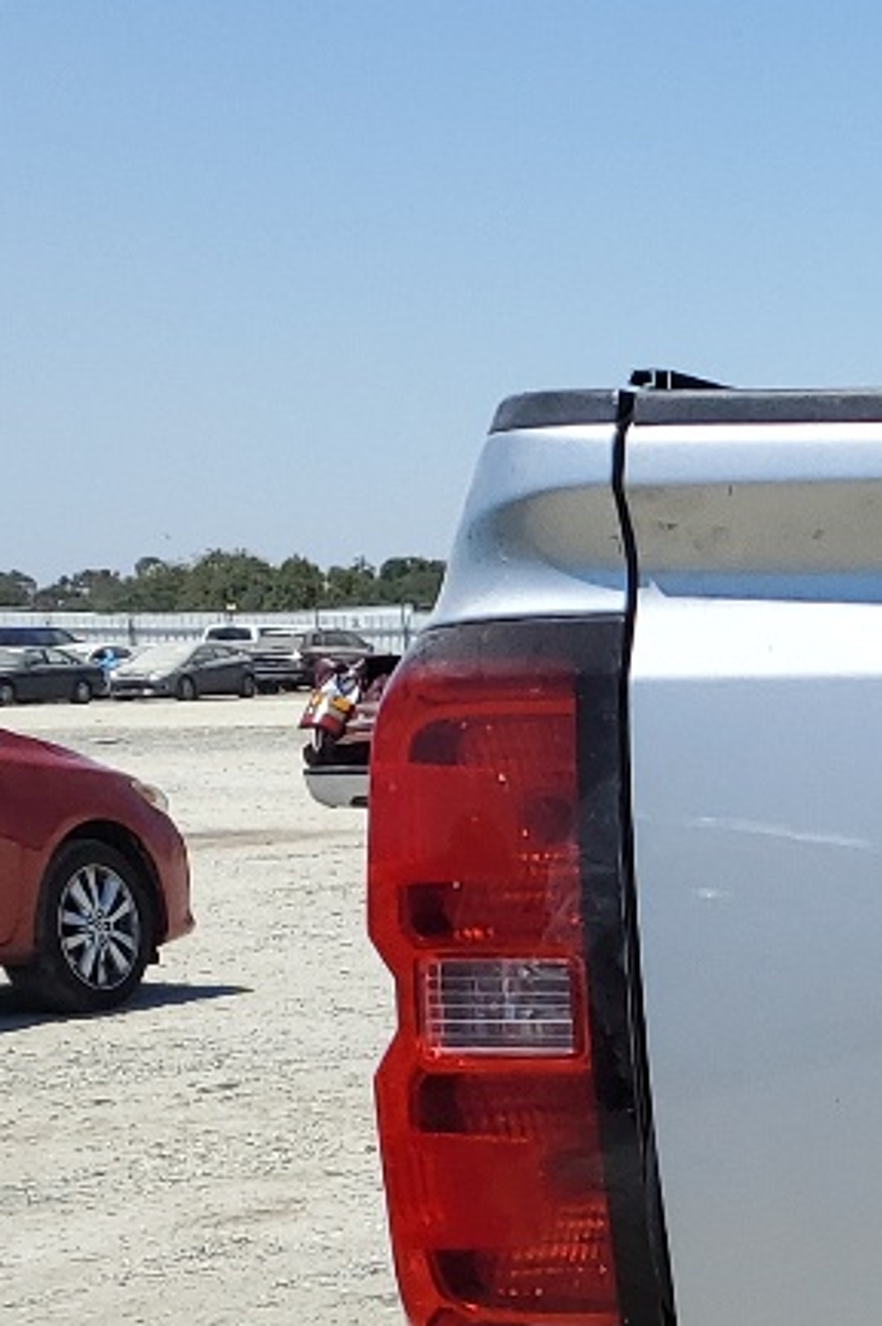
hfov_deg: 11.2
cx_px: 2177
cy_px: 1341
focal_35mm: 100
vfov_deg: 19.8
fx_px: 3681
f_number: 1.5
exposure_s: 1/3333
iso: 50
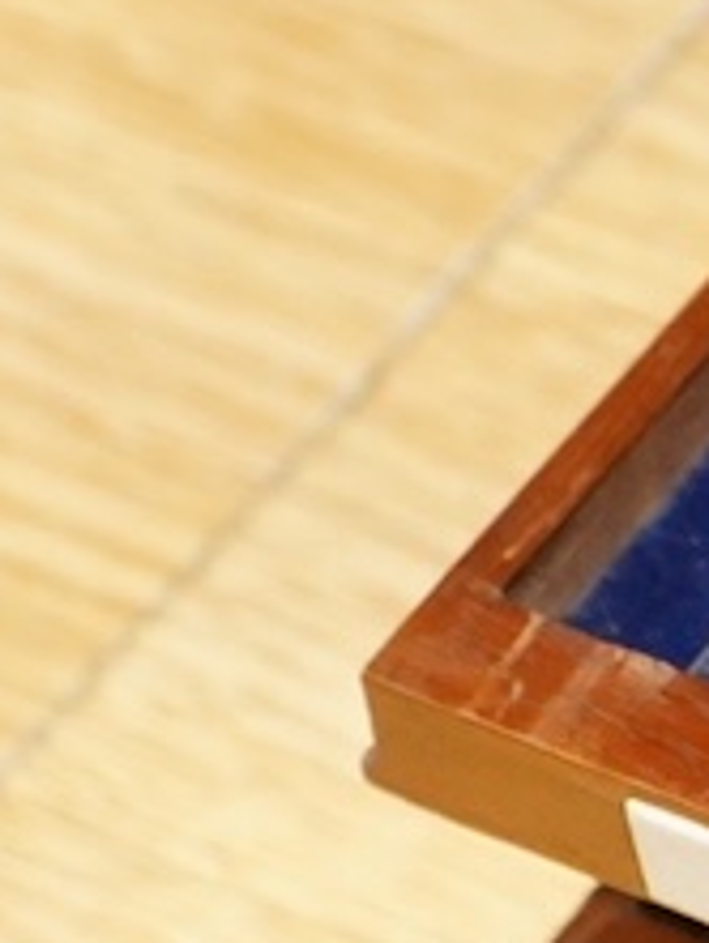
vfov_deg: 5.6
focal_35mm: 351
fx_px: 9576
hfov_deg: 4.0
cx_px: 2573
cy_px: 885
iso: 4000
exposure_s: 1/160
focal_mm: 47
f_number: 4.5
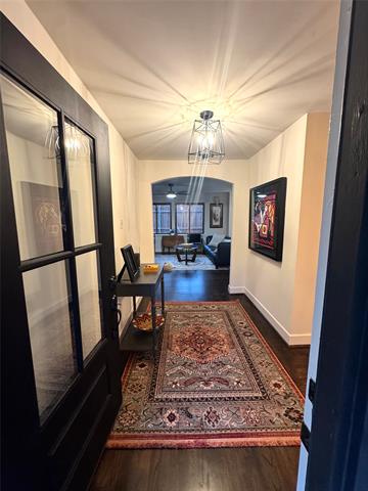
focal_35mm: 14
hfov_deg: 85.7
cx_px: 184
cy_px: 246
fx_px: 198
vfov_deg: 102.1
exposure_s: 1/60
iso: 320
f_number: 2.2
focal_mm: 2.22
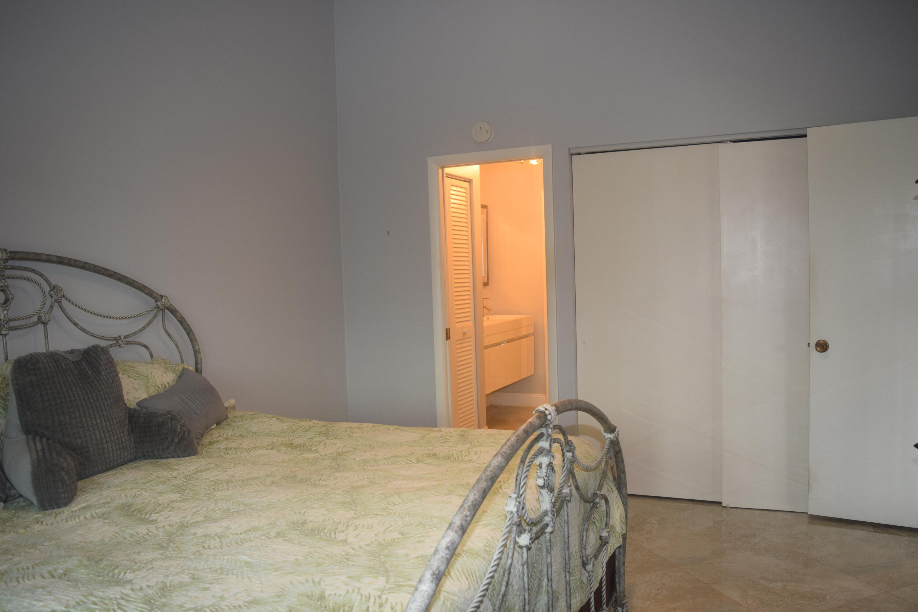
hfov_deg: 67.4
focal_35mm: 27
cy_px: 306
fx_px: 688
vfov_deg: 47.9
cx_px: 459
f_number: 4.5
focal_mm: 18
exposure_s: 1/80
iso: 800
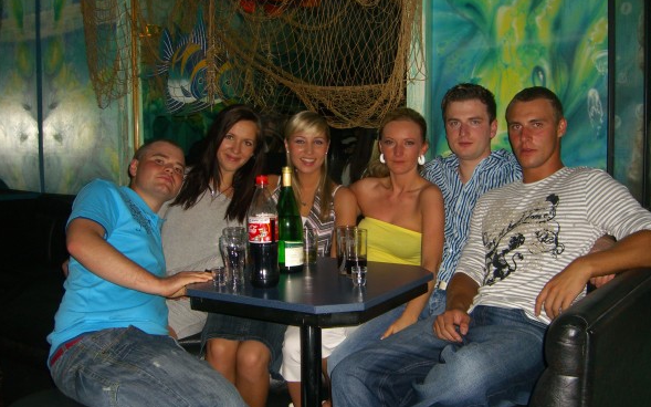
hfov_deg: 48.2
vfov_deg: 31.2
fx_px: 727
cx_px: 327
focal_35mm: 41
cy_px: 202
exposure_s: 1/60
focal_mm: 7.9
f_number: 2.8
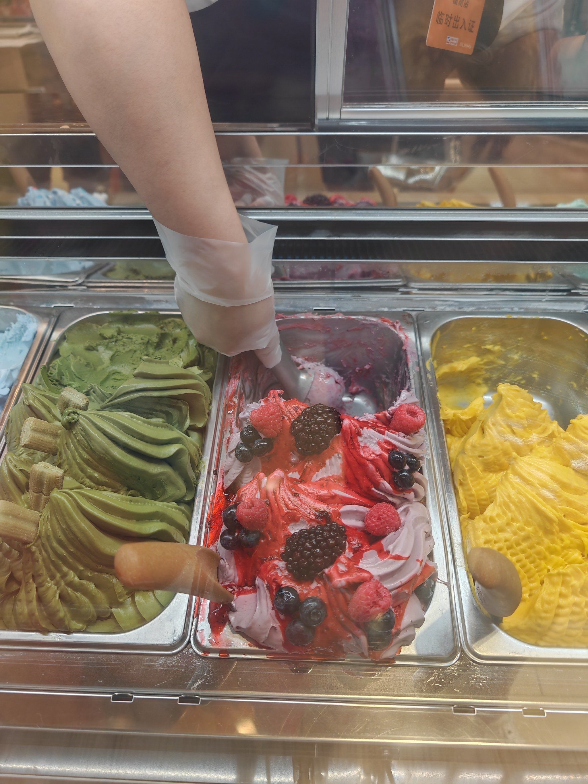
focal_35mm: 27
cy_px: 392
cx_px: 294
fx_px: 612
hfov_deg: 51.4
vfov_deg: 65.3
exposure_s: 1/222
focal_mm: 7.62
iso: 50
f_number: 1.6
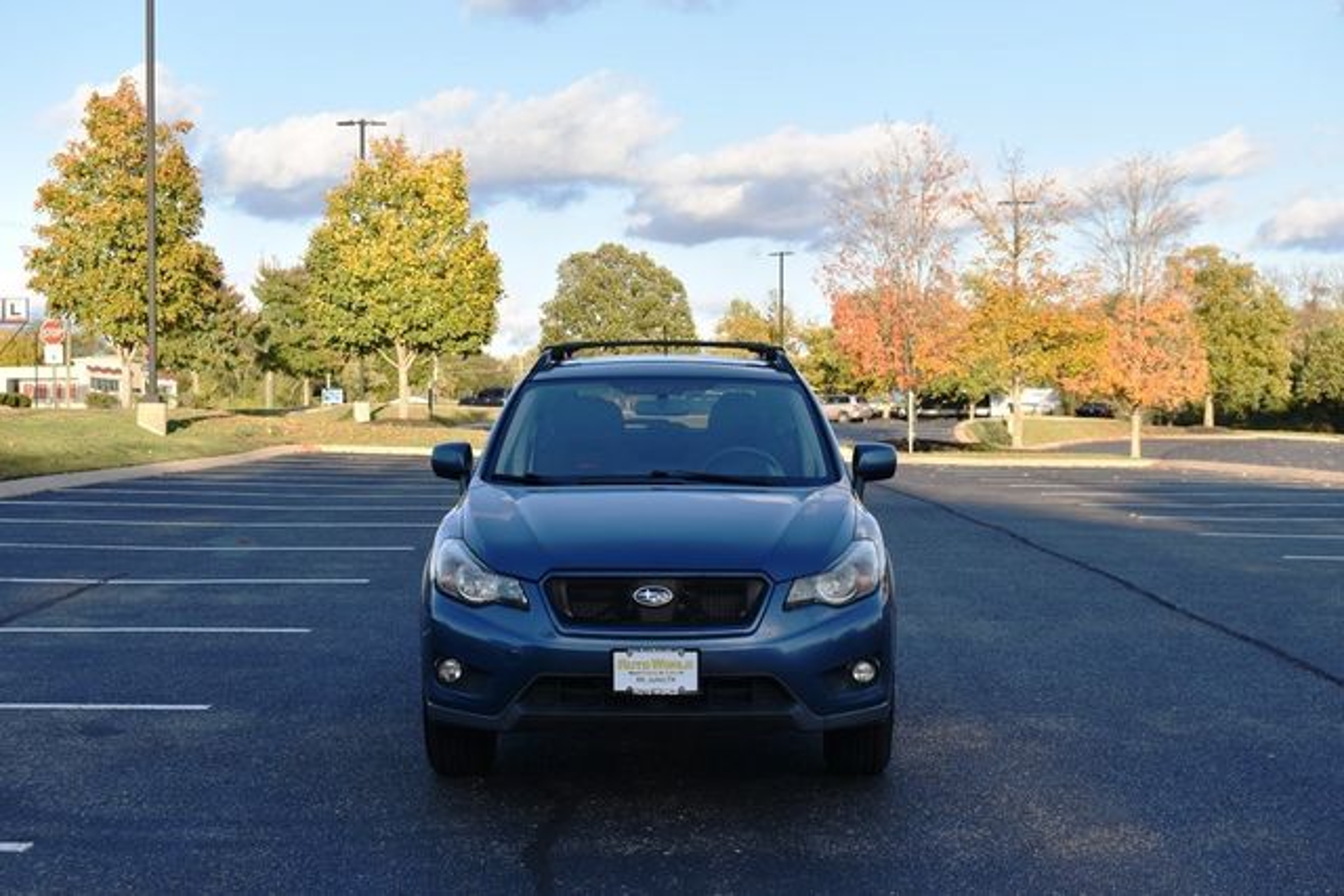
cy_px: 448
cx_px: 672
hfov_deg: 36.9
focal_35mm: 54
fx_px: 2016
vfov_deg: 25.1
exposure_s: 1/250
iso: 200
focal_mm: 36
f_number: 7.1
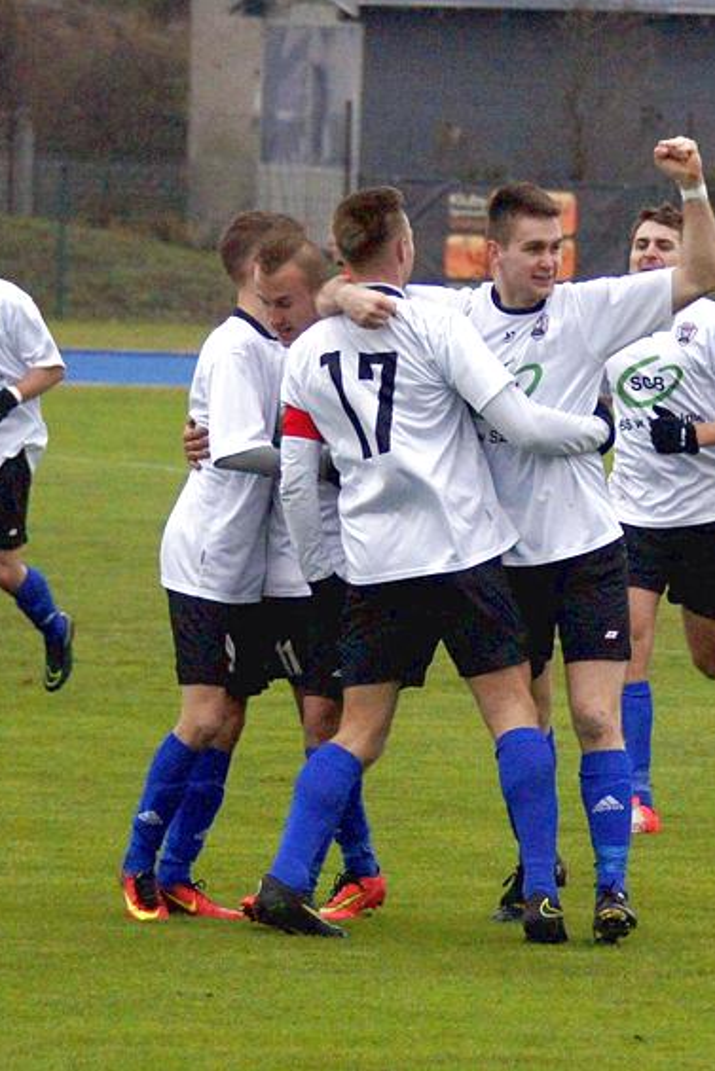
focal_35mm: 305
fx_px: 9073
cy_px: 536
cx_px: 398
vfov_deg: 6.8
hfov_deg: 4.5
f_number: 5
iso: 1600
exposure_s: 1/640
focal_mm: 135
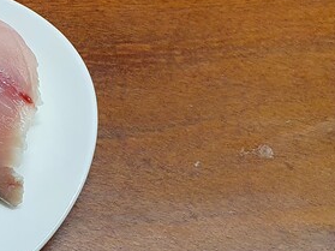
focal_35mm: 84
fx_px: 813
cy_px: 40
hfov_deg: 20.9
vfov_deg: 17.4
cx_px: -116
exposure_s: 1/120
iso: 320
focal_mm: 4.32
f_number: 2.4
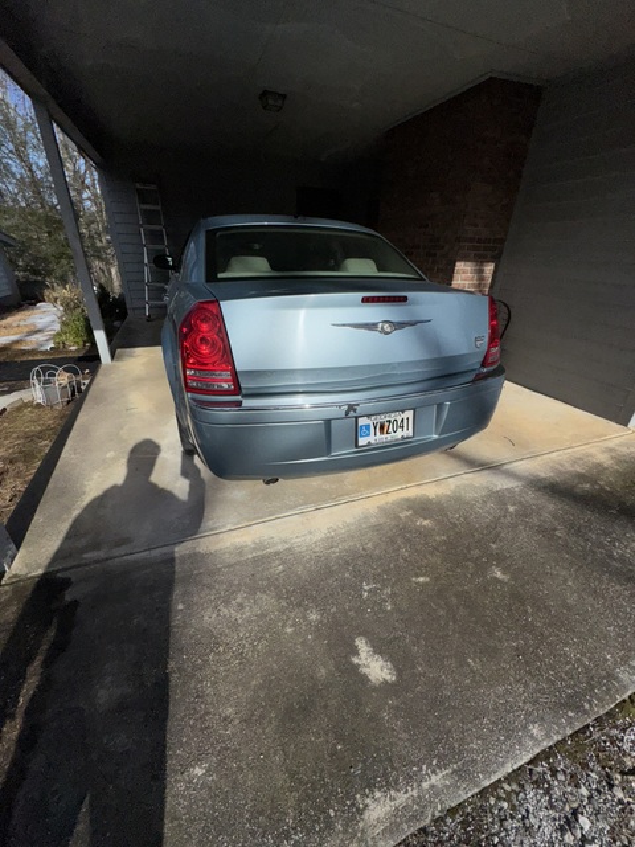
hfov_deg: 85.7
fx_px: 342
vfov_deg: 102.1
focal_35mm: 14
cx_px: 318
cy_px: 424
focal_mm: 2.22
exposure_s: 1/11905
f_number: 2.2
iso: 32
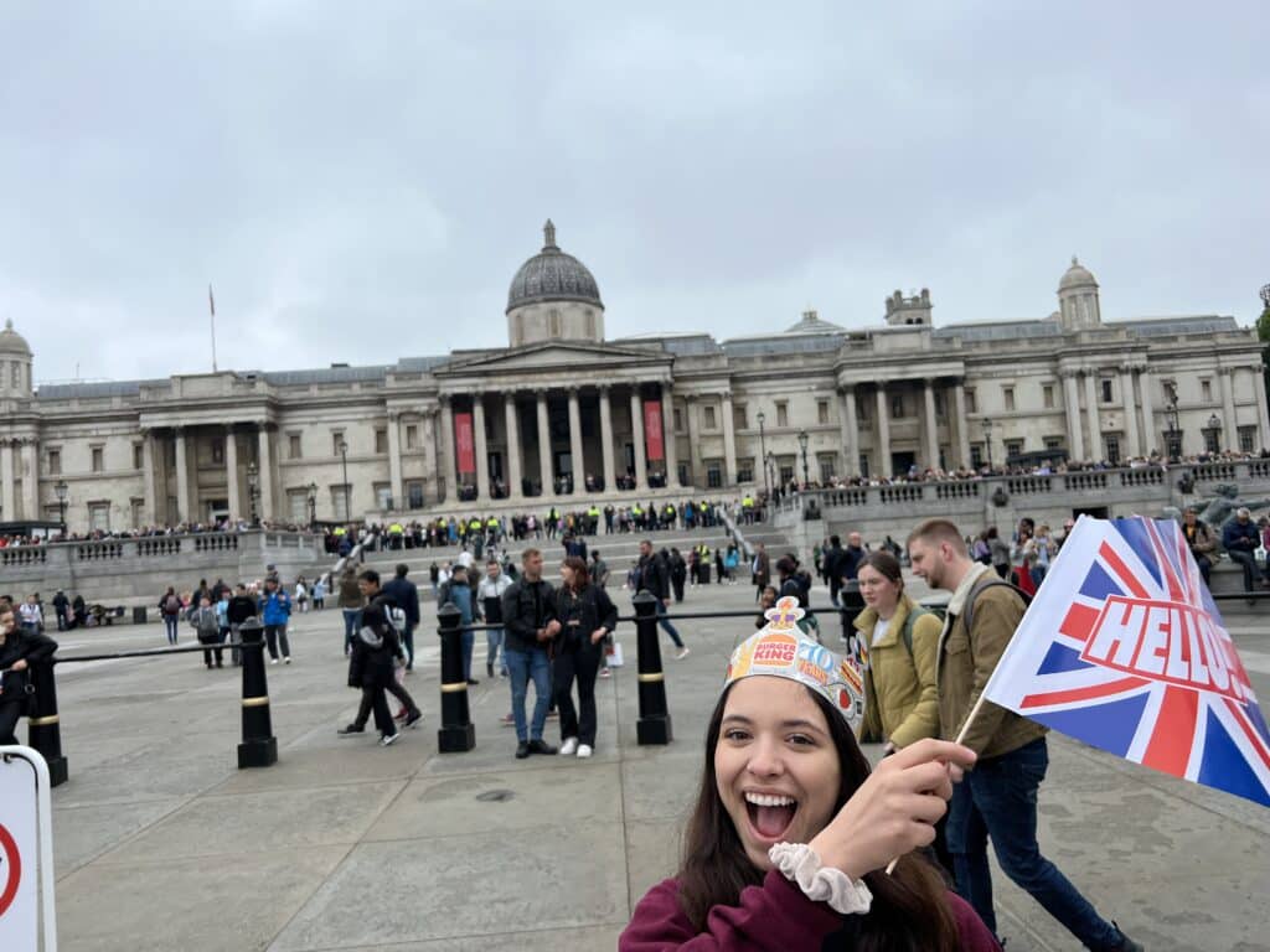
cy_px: 476
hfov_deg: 67.3
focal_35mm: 26
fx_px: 954
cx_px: 635
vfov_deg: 53.1
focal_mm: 5.7
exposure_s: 1/2252
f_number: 1.5
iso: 50
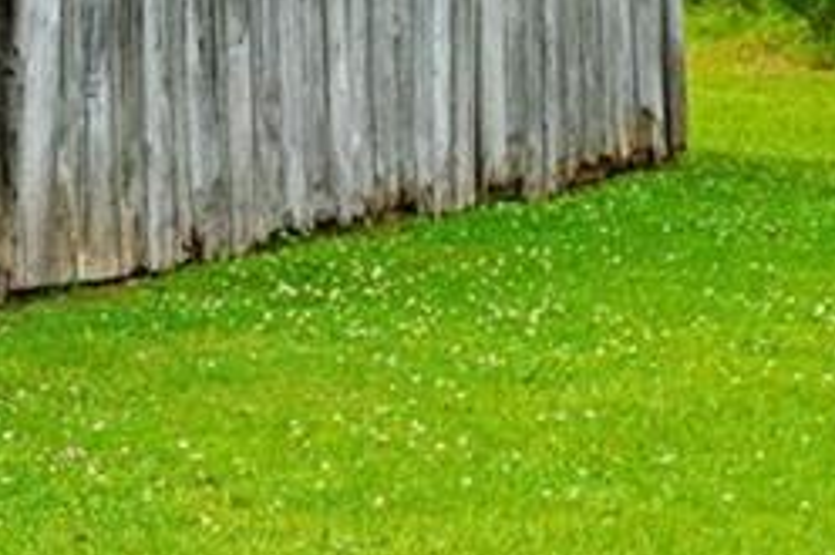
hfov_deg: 11.7
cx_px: -741
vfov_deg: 8.4
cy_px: -210
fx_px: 3732
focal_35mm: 161
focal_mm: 39
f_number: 8
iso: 200
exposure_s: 1/200
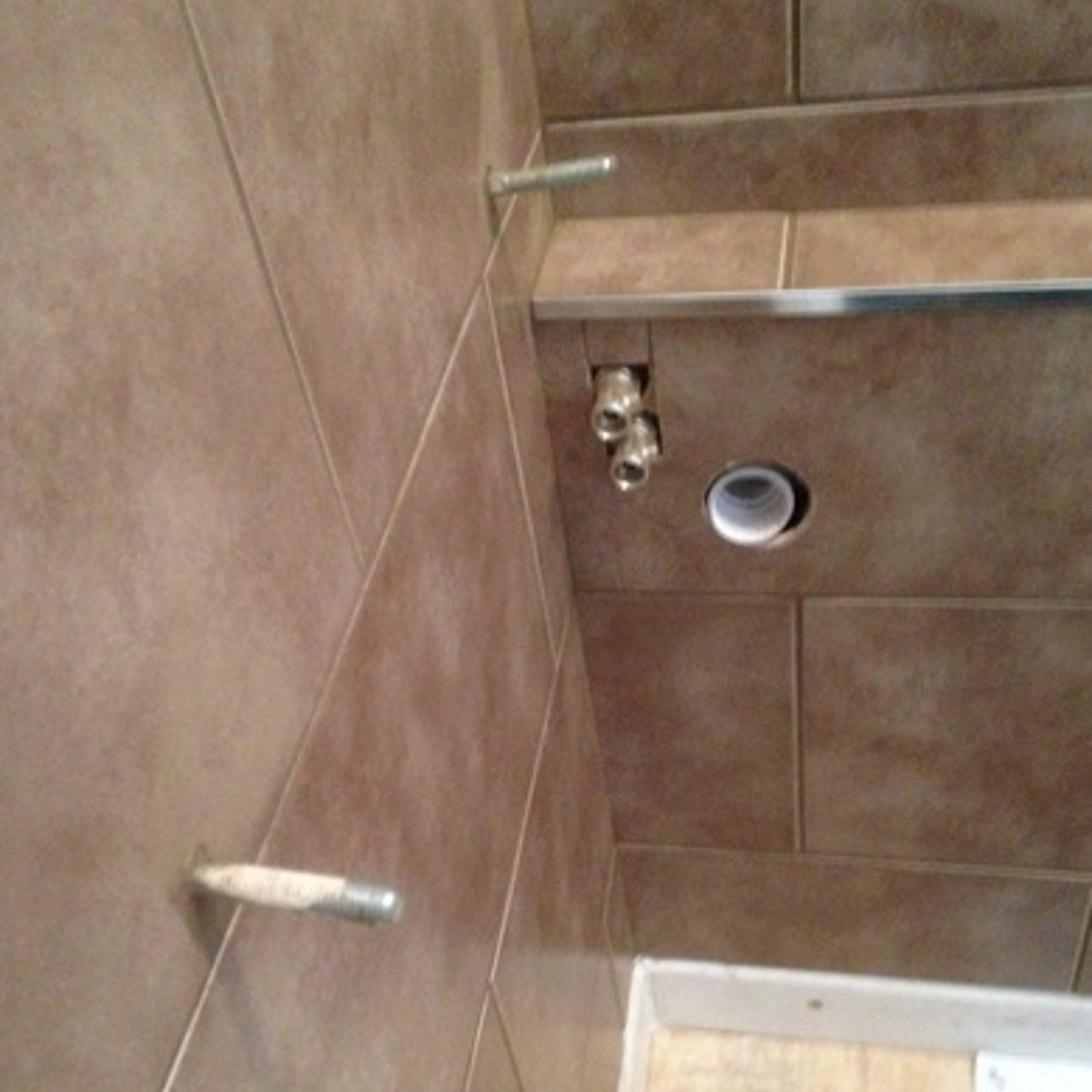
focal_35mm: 40
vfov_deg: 41.7
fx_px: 1428
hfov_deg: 41.9
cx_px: 542
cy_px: 644
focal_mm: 4.12
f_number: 2.4
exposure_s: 1/15
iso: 640
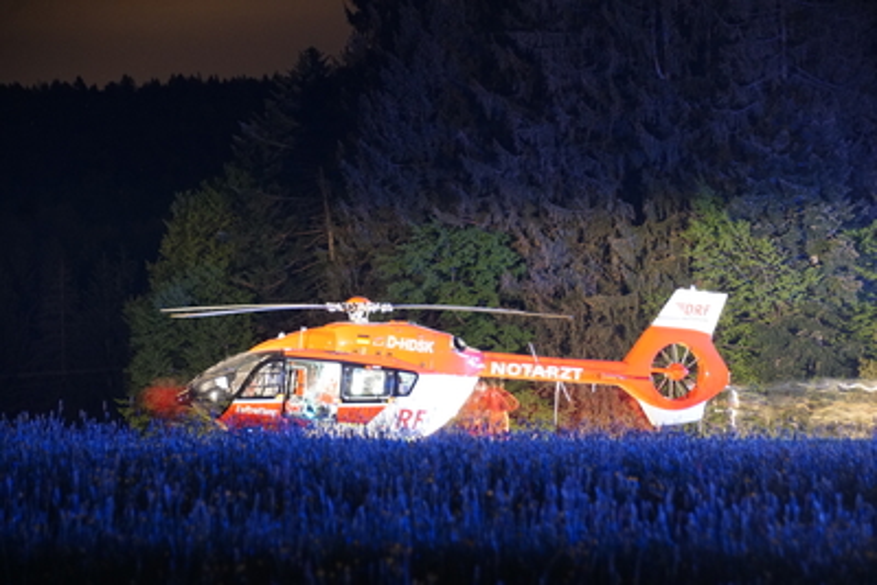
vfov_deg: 8.3
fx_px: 4021
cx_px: 438
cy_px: 292
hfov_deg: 12.4
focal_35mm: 165
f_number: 6.3
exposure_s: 30
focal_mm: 110
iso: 1250
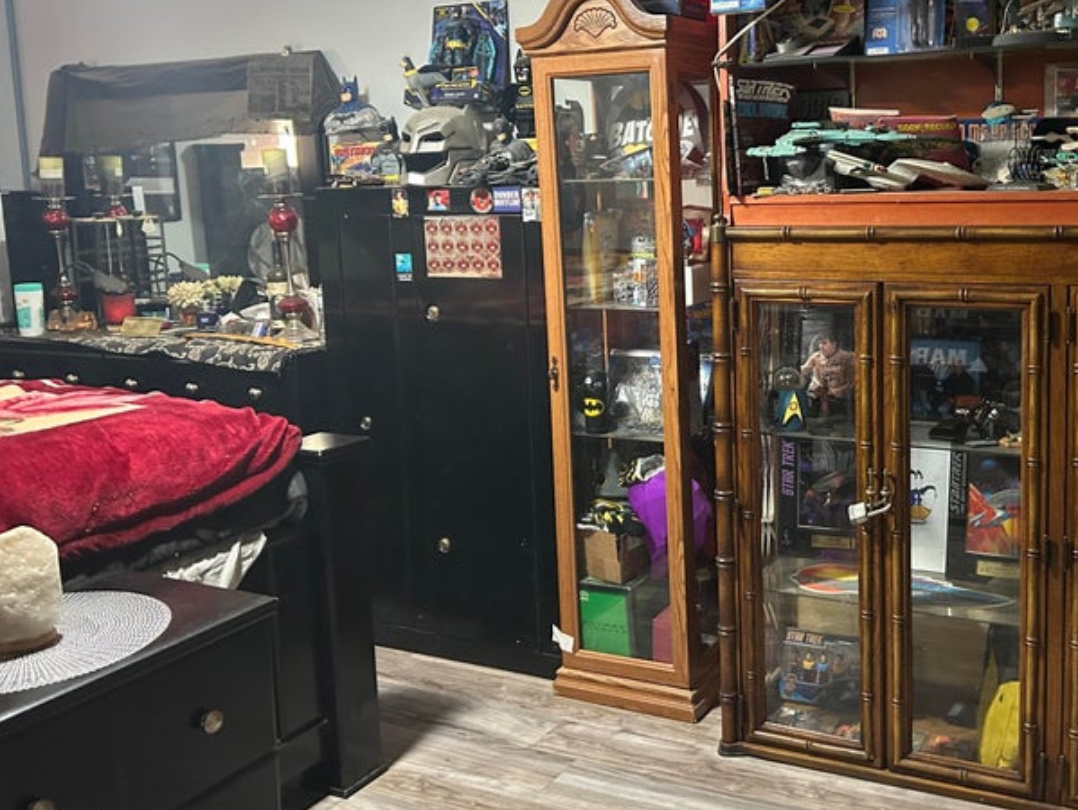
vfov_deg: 38.5
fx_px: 1153
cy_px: 304
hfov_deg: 49.1
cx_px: 737
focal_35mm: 37
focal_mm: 5.7
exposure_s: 1/30
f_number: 1.5
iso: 500
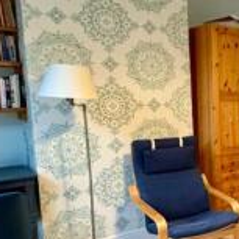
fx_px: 367
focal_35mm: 47
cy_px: 140
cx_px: 309
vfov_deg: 36.0
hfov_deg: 29.3
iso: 640
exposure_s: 1/50
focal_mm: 2.22
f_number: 2.2
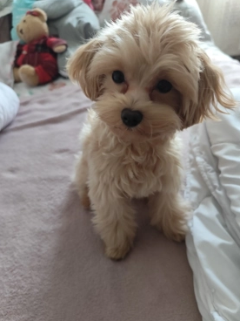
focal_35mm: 25
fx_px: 231
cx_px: 123
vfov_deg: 69.3
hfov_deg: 54.9
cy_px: 170
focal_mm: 6.19
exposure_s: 1/33.3
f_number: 1.65
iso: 640
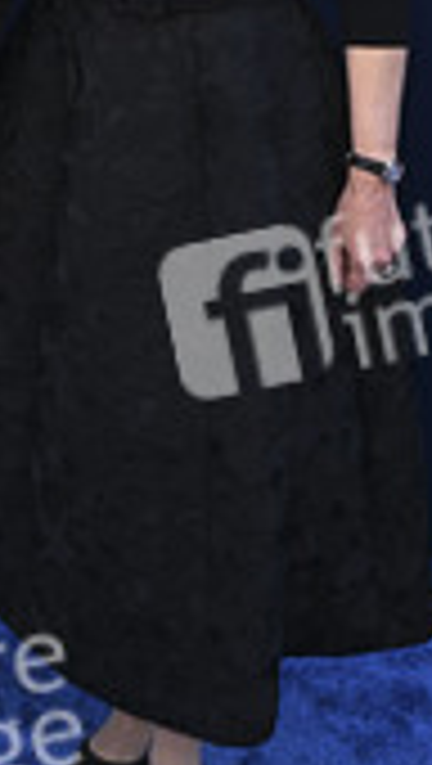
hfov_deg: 13.9
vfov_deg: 24.0
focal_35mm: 86
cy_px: 68
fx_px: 1746
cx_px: -18
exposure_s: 1/200
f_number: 5.6
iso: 320
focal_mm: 35
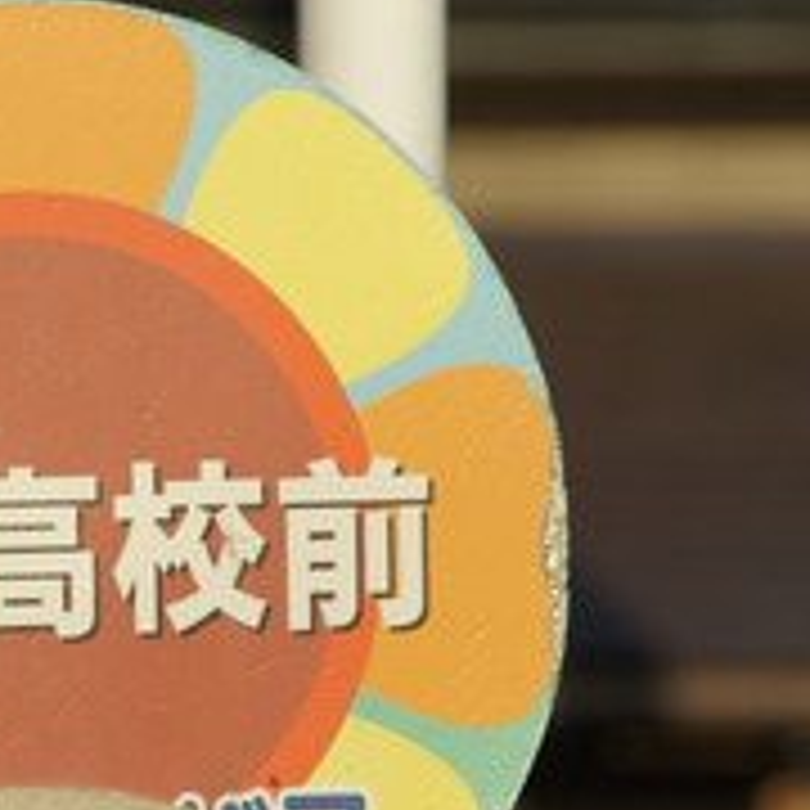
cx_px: 22
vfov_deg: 2.6
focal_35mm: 678
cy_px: 569
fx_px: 17949
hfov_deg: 2.6
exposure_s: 1/500
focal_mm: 200
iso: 200
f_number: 8
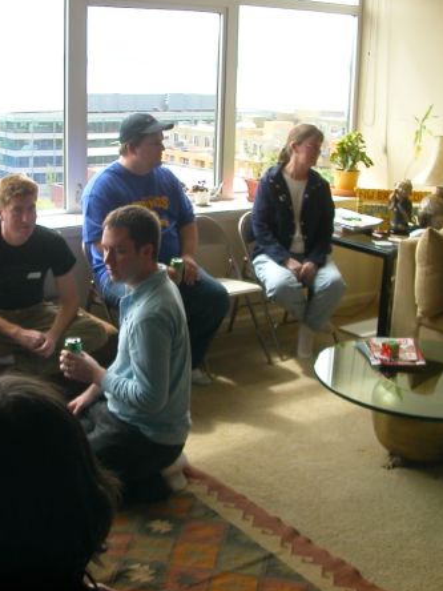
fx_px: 853
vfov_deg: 38.2
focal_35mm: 50
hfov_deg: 29.1
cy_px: 297
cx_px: 186
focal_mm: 5.6
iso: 100
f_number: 2.7
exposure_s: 1/154
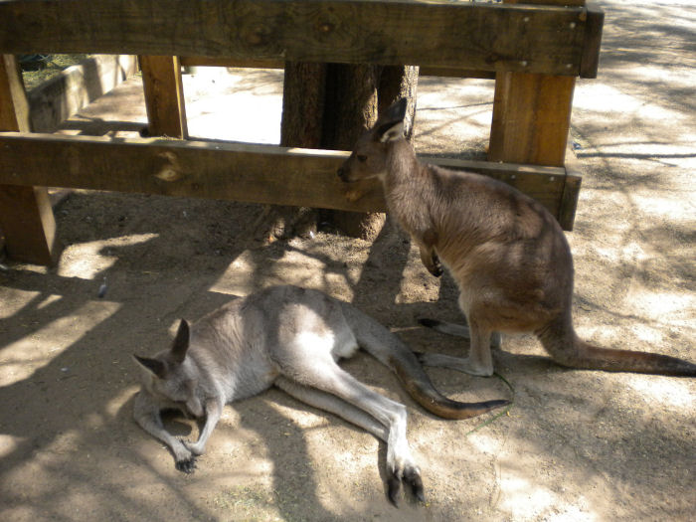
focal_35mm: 35
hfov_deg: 52.6
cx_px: 348
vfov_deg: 40.7
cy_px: 261
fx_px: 704
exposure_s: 1/489
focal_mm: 6.3
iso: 383
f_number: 3.1
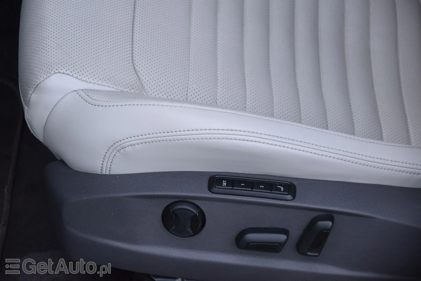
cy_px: 140
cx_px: 210
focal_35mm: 147
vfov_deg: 9.3
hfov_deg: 14.0
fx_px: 1719
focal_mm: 98
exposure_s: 1/160
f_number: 5.6
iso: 1000
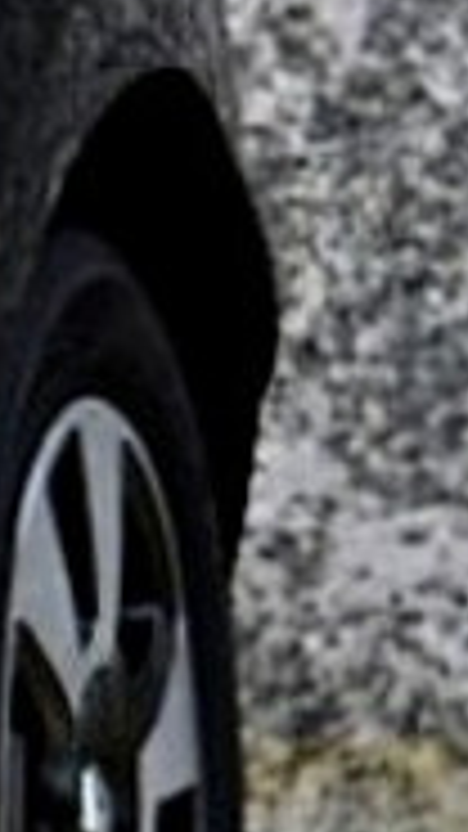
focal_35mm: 555
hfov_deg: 2.0
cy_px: -94
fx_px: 12250
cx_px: -3249
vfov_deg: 3.9
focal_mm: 34
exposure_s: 1/160
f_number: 9
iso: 400
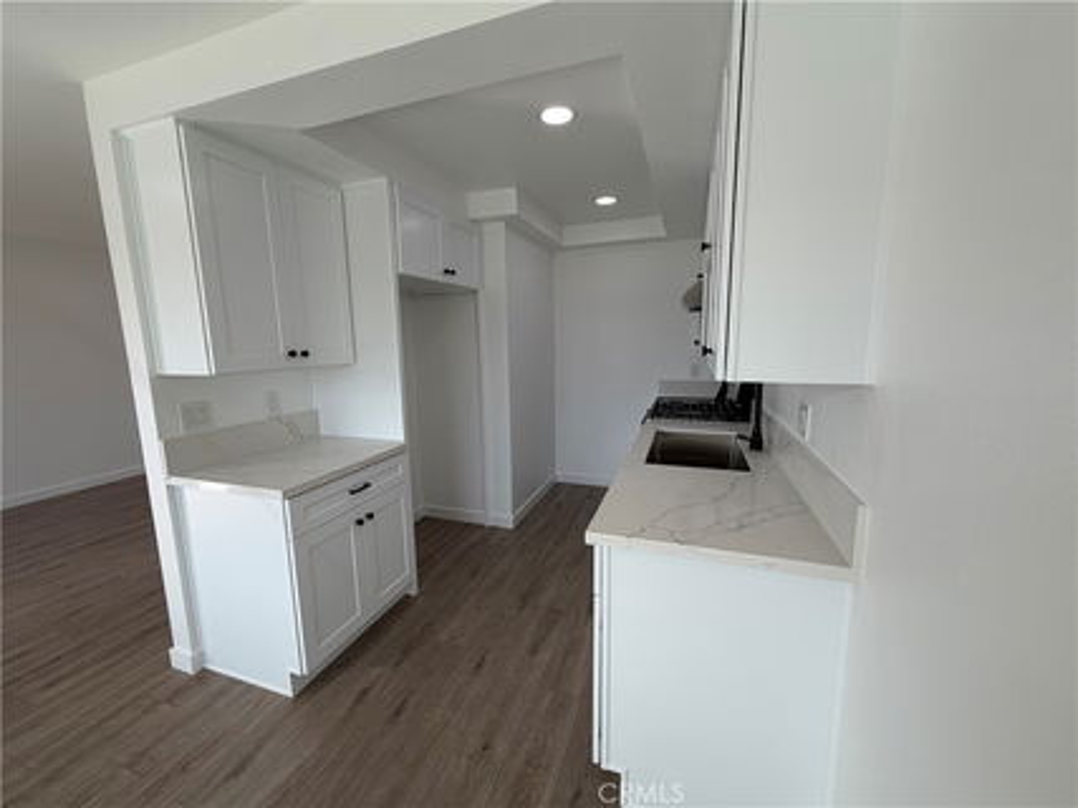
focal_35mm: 14
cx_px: 539
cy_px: 404
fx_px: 436
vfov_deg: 85.6
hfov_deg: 102.1
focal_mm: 2.22
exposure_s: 1/120
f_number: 2.2
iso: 25
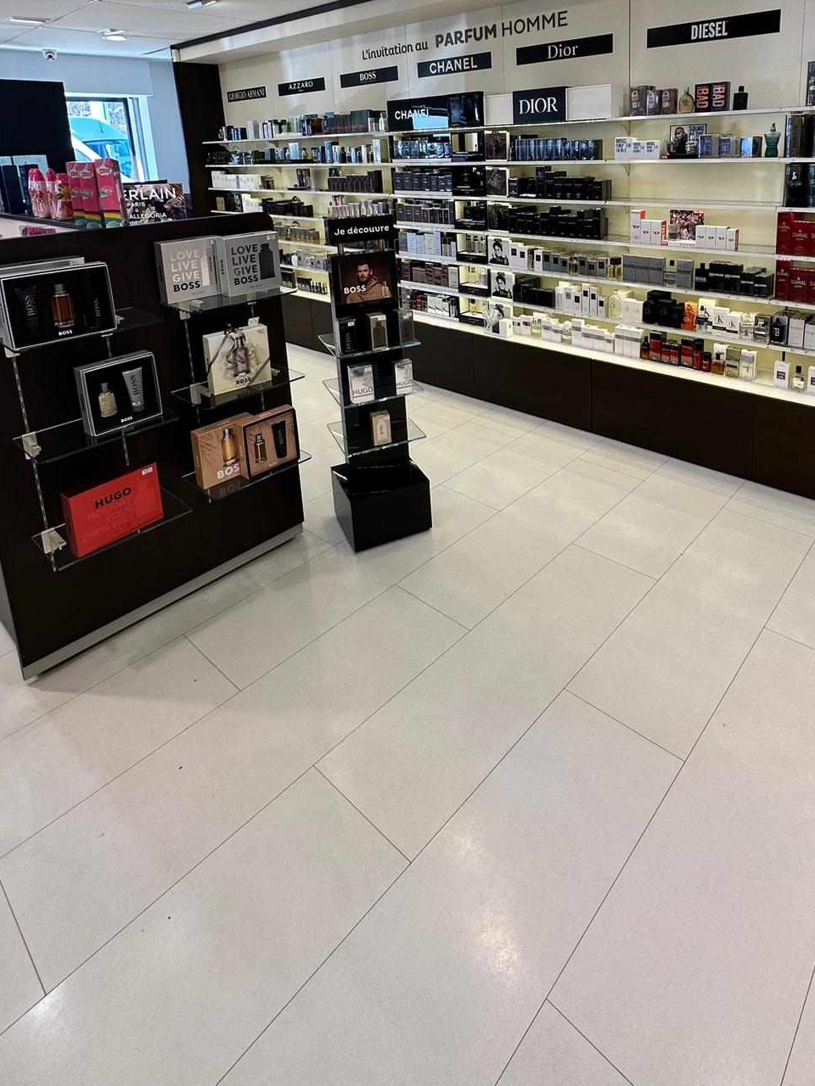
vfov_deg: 73.8
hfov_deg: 62.7
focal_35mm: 21
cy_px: 281
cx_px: 500
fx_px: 659
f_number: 2.2
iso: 40
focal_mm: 2.22
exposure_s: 1/115
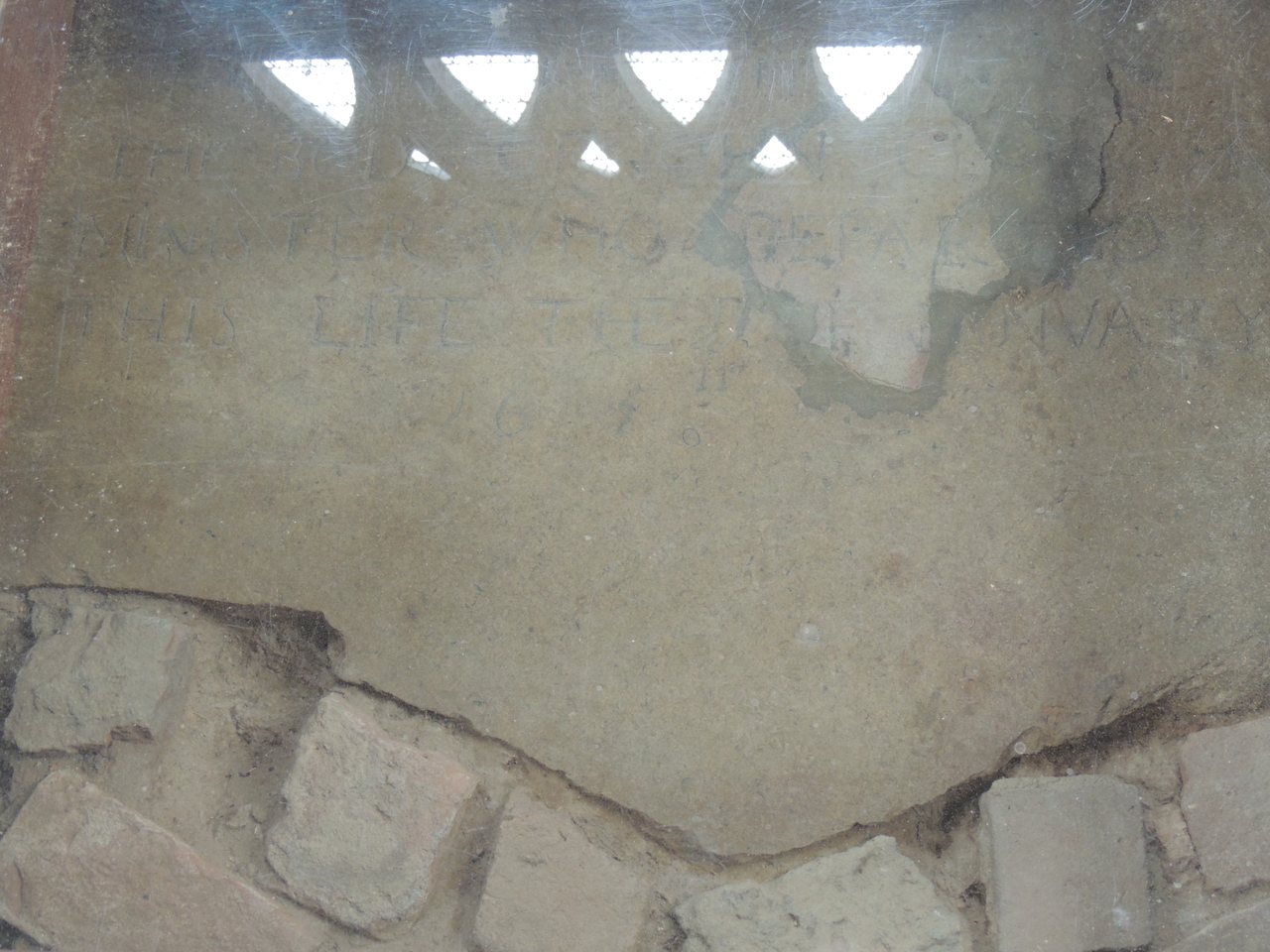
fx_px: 1578
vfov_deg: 33.6
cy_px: 476
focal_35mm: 43
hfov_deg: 43.9
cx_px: 635
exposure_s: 1/30
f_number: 3.4
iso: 400
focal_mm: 7.6
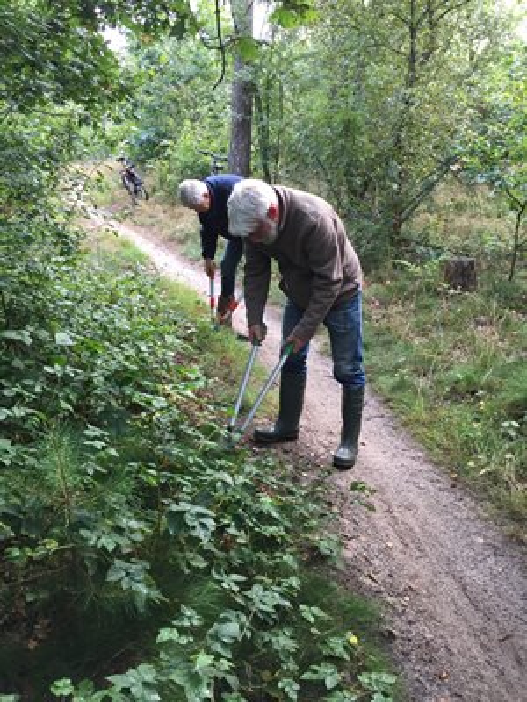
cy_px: 351
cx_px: 264
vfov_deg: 61.7
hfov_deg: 48.2
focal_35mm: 29
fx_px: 589
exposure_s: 1/33
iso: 40
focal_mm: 4.15
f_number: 2.2
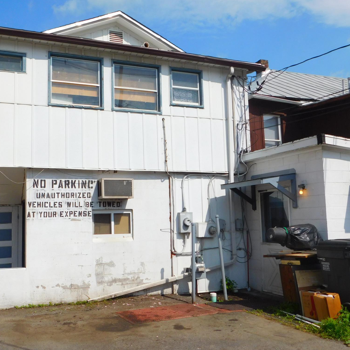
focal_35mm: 36
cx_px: 131
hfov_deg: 45.6
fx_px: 412
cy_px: 175
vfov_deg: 46.0
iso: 125
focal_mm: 5.3
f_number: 6.4
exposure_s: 1/640
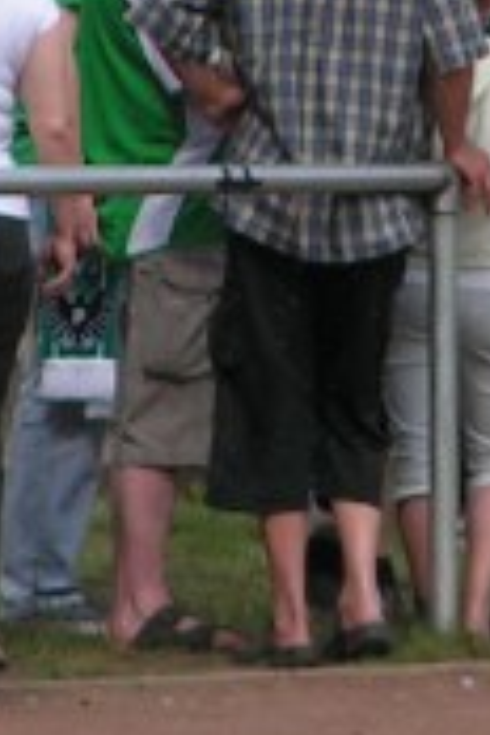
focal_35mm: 1241
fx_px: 25335
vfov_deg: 1.7
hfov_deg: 1.1
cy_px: -207
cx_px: 444
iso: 50
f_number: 3.5
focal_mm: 39.6
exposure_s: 1/1000
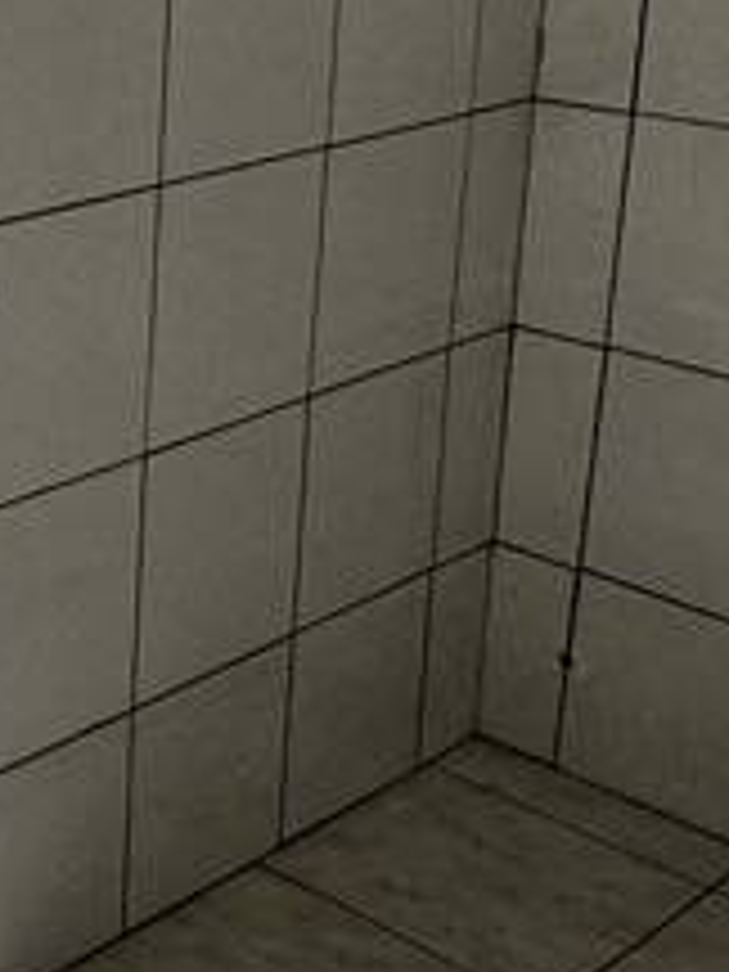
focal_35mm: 70
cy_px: 117
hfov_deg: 17.9
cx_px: -468
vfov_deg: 26.9
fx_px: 1966
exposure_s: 1/120
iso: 160
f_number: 2.2
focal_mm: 2.22
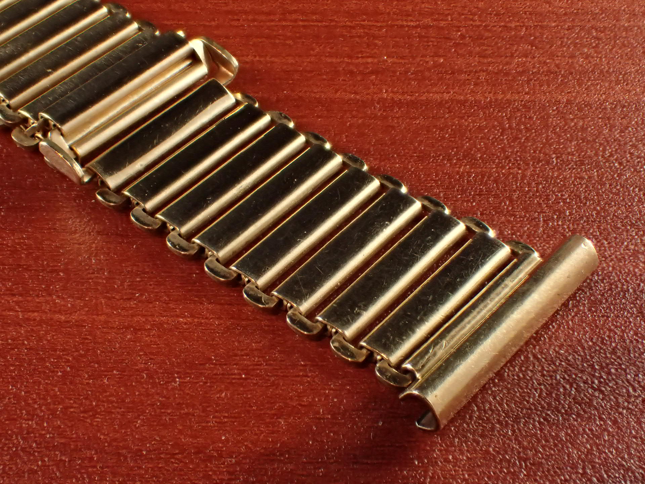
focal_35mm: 57
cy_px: 242
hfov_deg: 33.8
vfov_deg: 25.7
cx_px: 322
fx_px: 1062
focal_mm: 10.29
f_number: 5
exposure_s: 1/100
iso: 800
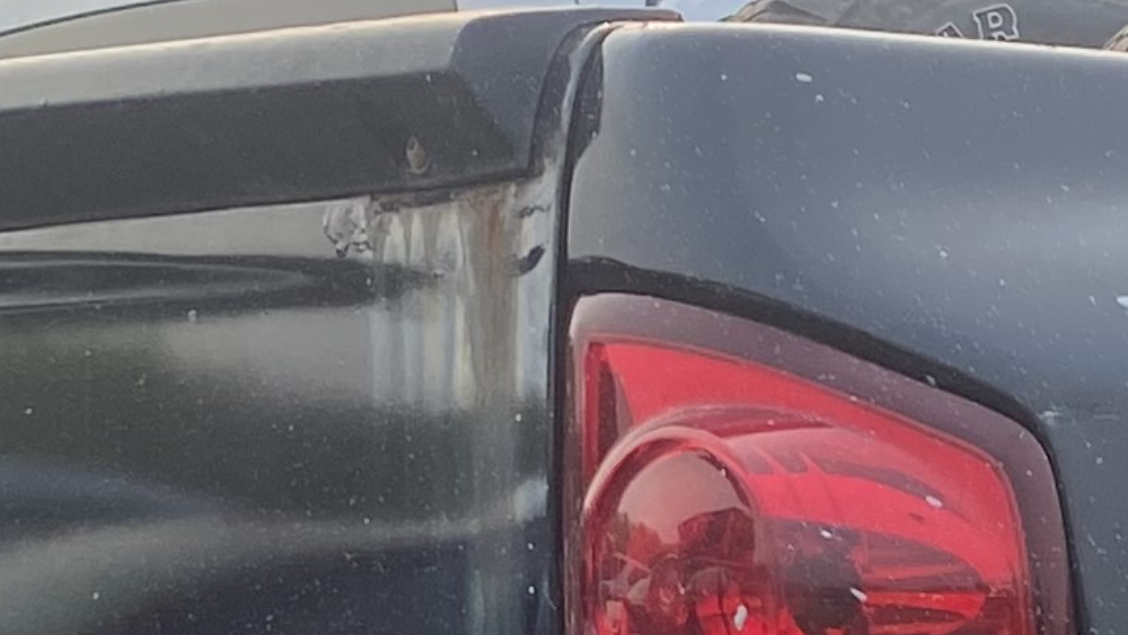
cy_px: 1163
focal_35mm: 159
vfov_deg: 7.4
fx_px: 4756
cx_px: 1906
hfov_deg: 12.5
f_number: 1.8
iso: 32
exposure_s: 1/1464
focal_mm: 4.25
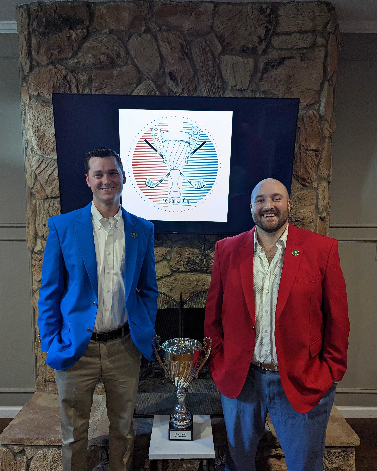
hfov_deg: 56.8
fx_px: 349
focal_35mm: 25
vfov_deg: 68.1
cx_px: 189
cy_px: 245
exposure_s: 1/120
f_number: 1.85
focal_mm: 6.81
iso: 370
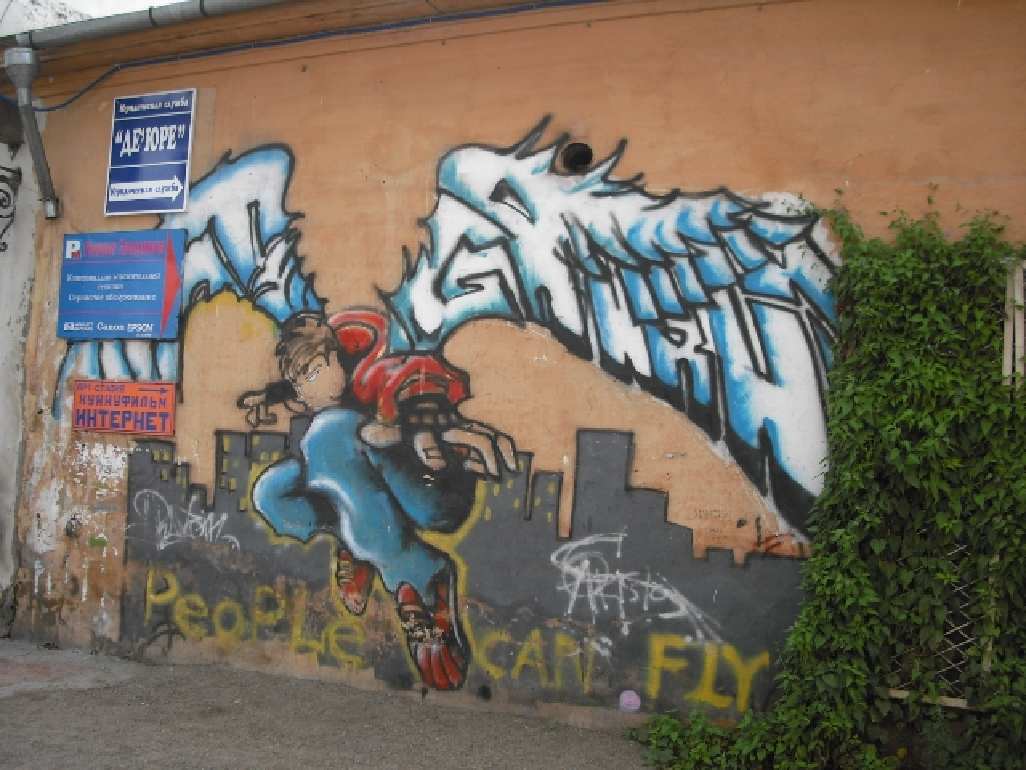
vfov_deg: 37.7
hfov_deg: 49.0
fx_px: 1126
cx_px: 513
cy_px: 385
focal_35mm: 38
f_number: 5.6
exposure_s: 1/80
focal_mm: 6.2
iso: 64
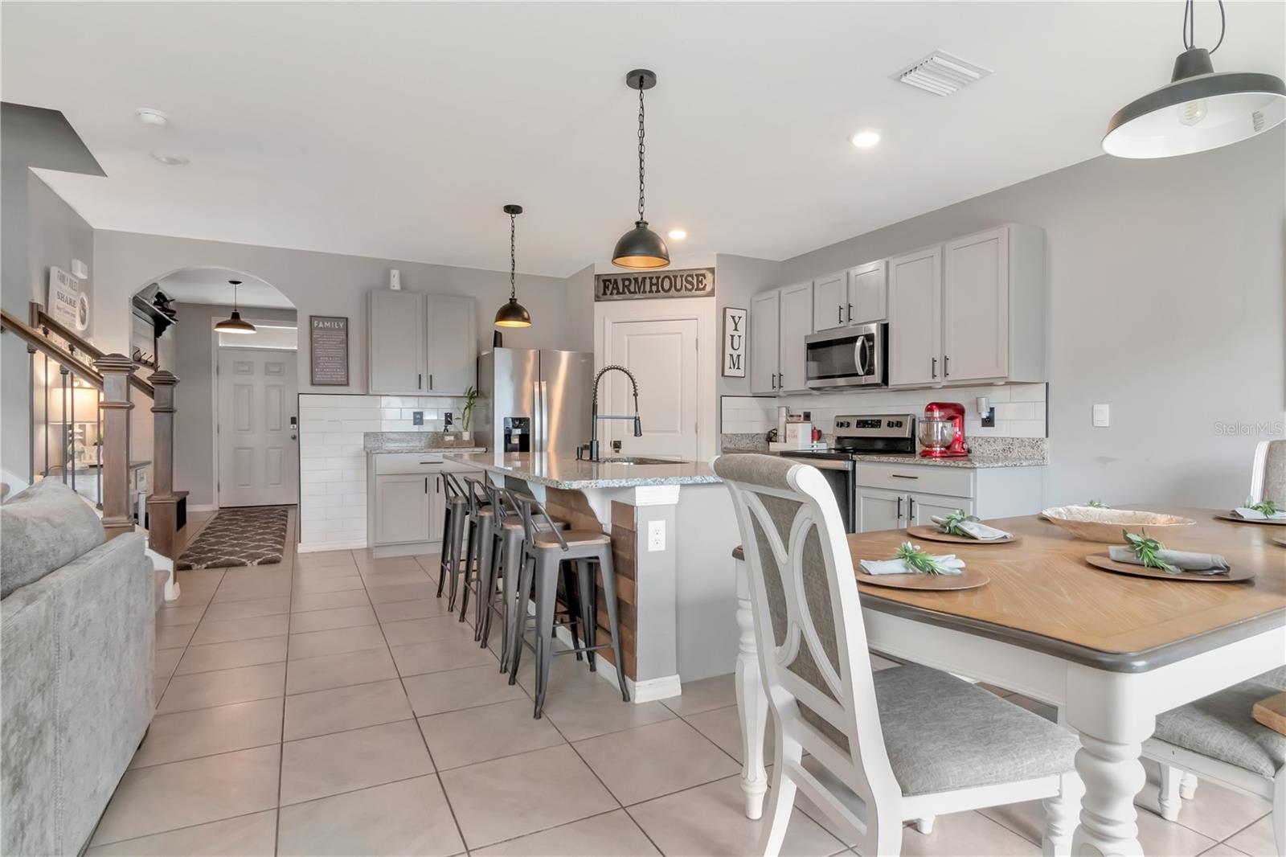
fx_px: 696
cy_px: 428
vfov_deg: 63.2
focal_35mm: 20
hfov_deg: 85.4
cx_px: 643
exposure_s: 1/30
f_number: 10
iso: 1600
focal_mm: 13
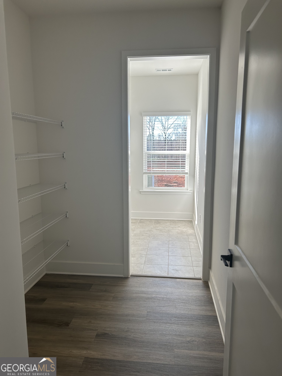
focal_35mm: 26
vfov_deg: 67.3
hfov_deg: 53.1
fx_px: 282
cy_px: 188
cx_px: 141
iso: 40
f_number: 1.5
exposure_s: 1/196
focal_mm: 5.7
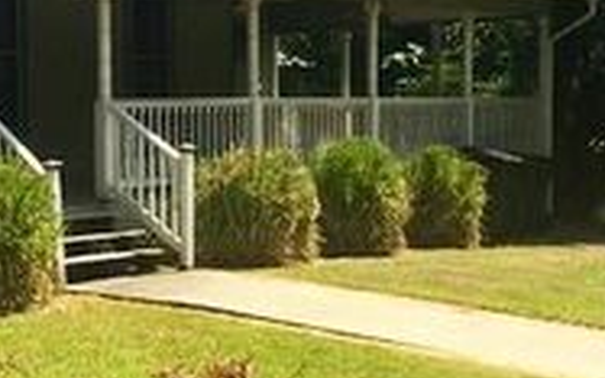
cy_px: 208
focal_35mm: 82
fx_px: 1352
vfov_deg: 15.9
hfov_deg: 24.7
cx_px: 100
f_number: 2.2
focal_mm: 4.15
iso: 32
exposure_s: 1/1276
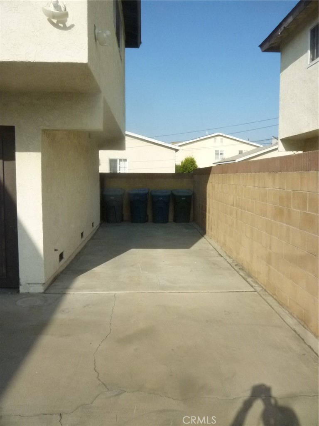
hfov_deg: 48.2
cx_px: 160
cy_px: 213
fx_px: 356
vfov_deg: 61.7
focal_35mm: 29
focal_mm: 5.2
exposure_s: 1/800
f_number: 8
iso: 400
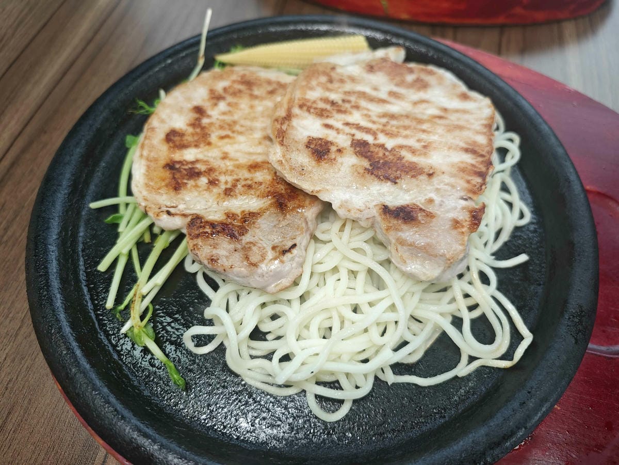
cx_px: 310
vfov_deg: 58.9
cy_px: 232
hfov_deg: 73.9
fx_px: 411
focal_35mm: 23
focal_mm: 8.72
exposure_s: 1/120
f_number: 2
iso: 320
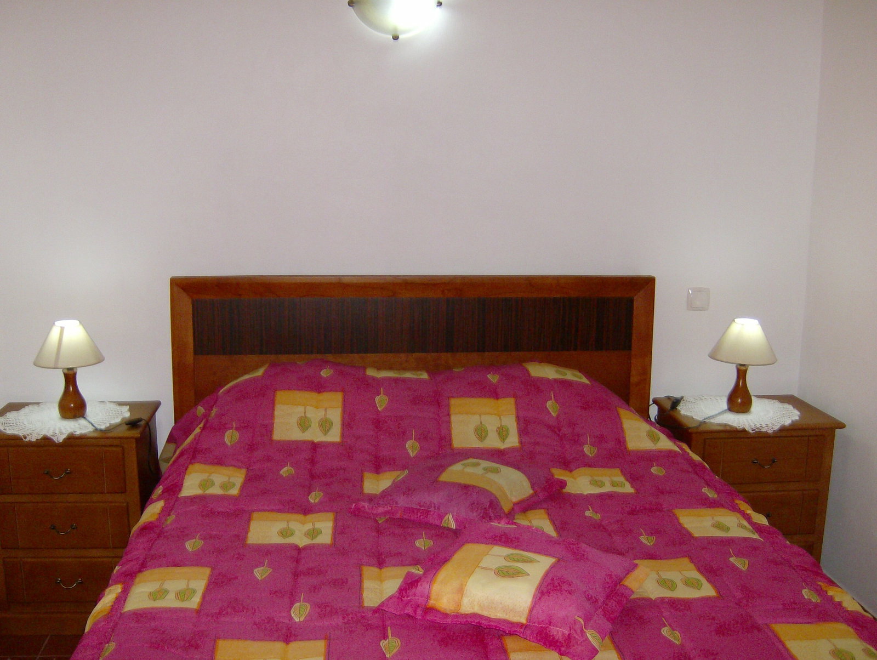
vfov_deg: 39.7
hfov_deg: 51.3
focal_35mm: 36
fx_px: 913
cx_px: 438
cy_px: 330
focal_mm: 6
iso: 200
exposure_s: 1/60
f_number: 2.8
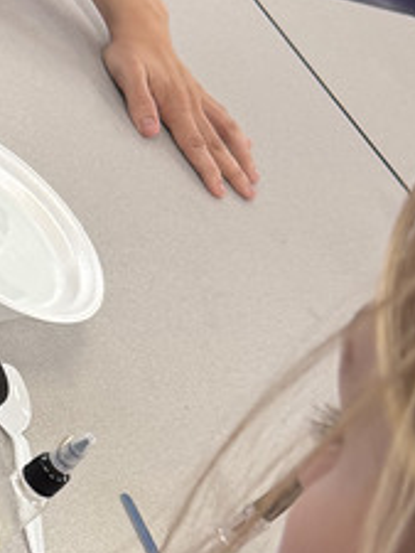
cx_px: -417
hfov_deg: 12.1
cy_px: 428
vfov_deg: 17.9
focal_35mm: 109
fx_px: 1741
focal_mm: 6.76
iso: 125
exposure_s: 1/60
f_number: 1.78
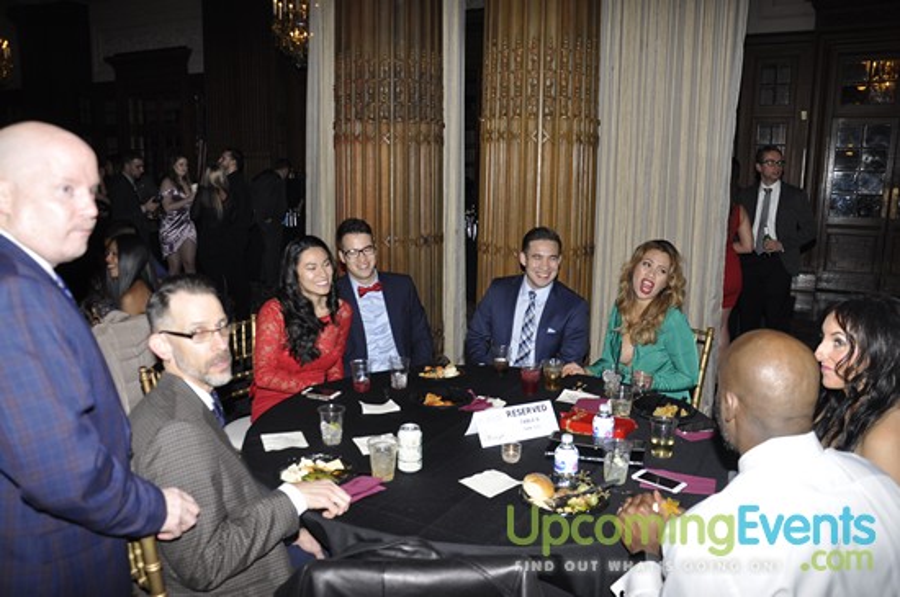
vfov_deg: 47.8
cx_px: 450
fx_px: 674
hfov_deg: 67.5
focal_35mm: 27
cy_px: 298
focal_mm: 18
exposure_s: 1/60
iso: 400
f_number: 5
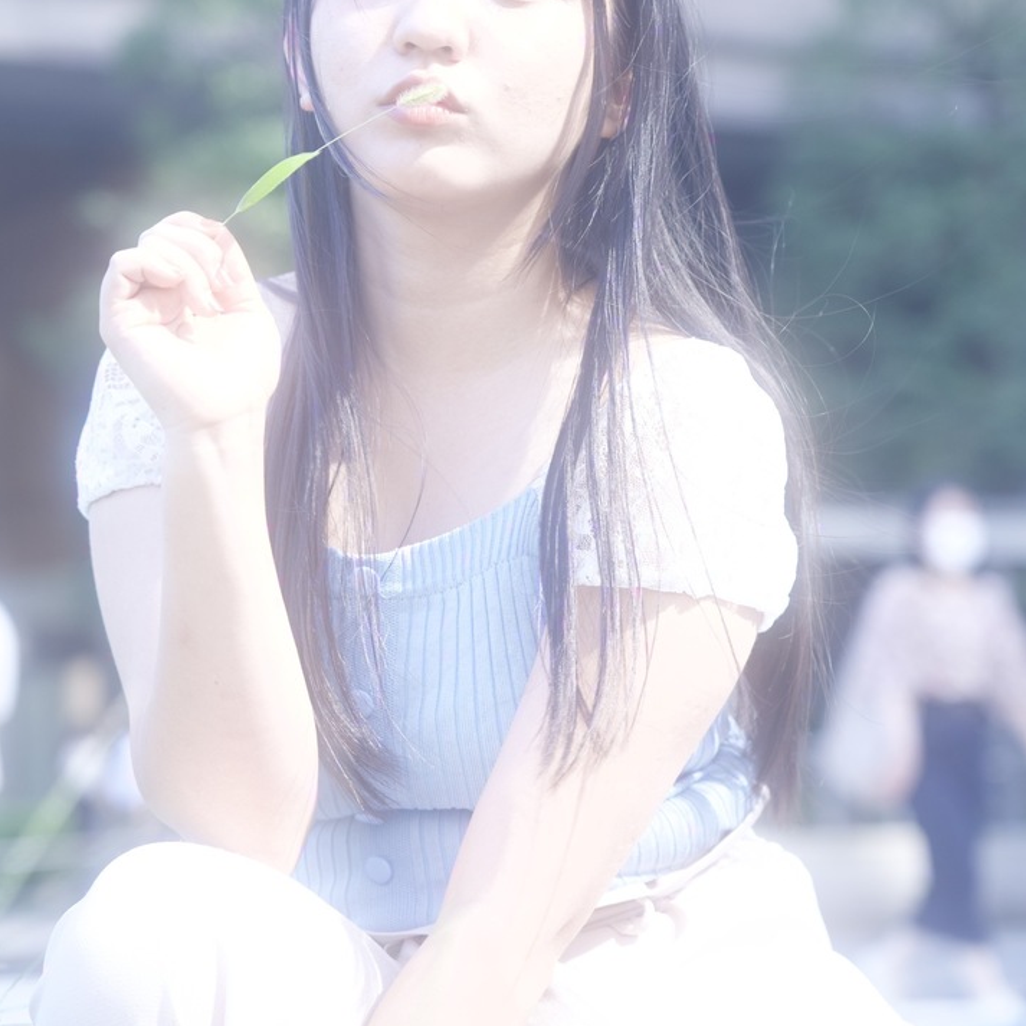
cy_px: 403
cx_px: 514
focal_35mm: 103
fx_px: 3454
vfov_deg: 16.9
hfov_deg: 16.9
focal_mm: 80
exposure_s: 1/125
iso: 400
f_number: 4
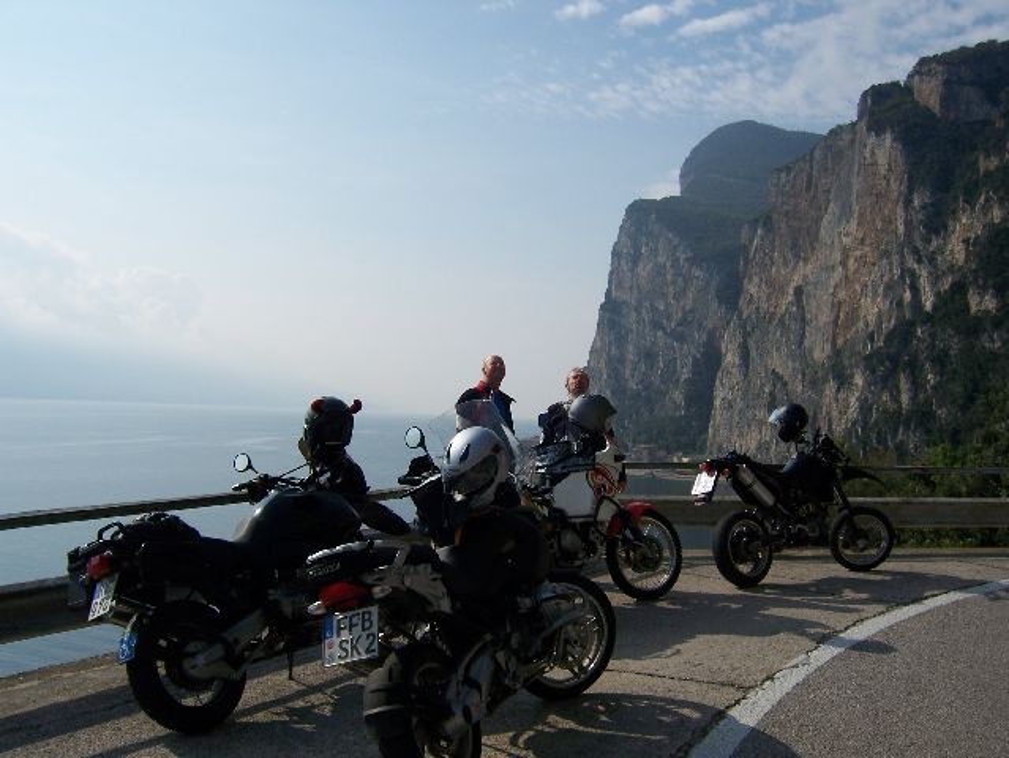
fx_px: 1050
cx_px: 504
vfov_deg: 39.7
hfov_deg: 51.3
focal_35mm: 36
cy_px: 379
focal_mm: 6
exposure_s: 1/1000
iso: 80
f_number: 4.5
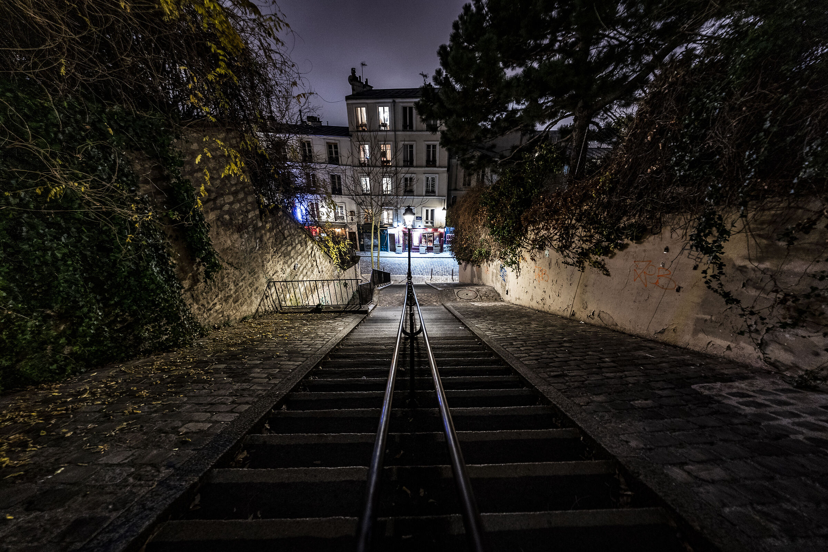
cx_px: 414
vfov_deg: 90.0
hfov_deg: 112.6
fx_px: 276
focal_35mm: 12
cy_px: 276
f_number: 2.8
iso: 2000
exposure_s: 1/5
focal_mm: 12
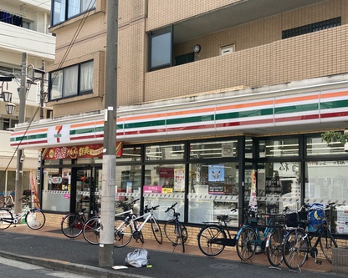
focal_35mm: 46
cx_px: 202
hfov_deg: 40.2
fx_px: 474
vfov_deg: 32.7
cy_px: 161
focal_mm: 3.99
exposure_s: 1/433
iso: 20
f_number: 1.8
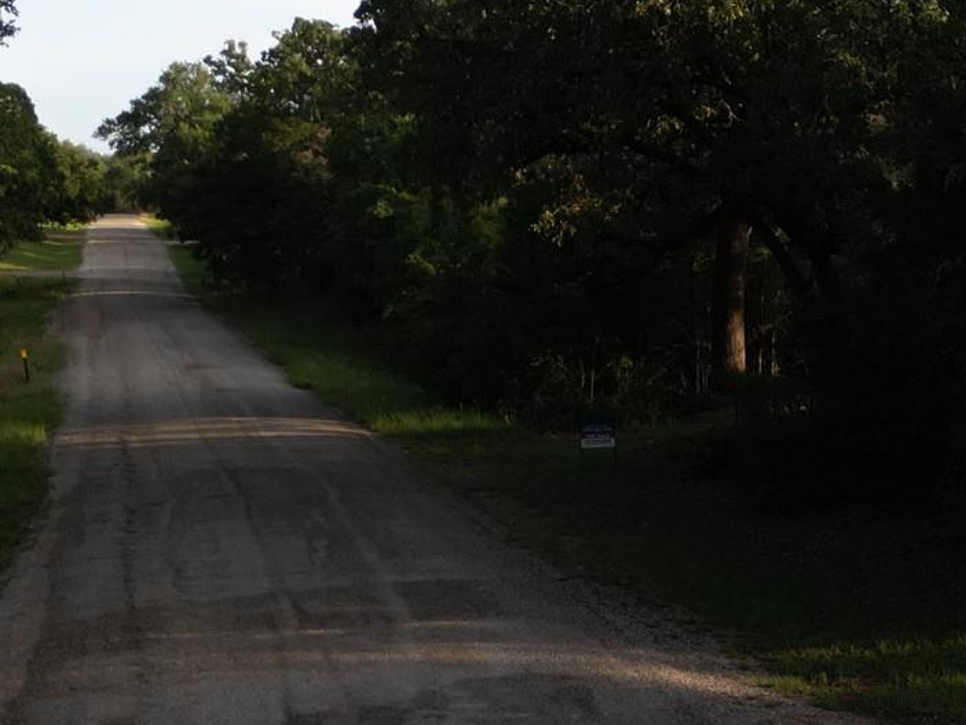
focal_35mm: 70
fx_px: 1954
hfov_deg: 26.4
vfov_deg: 20.4
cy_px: 717
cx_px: 947
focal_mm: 6.72
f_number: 1.7
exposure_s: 1/100
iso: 100
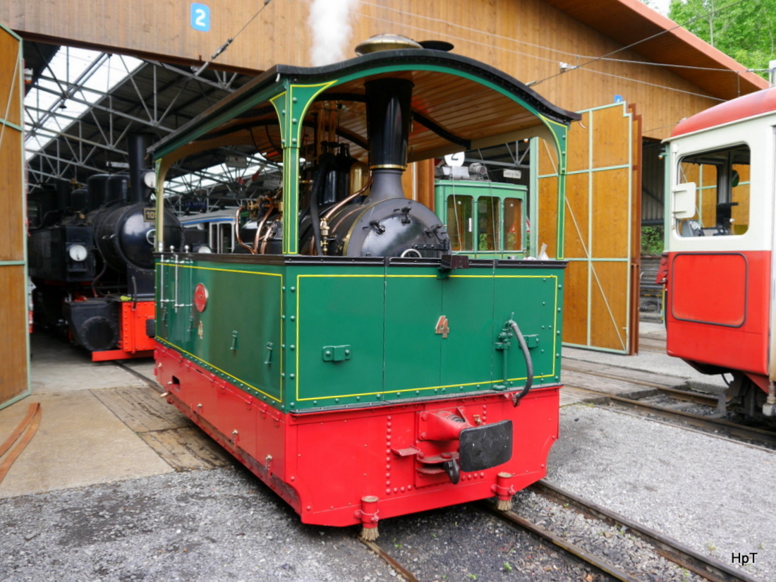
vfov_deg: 49.7
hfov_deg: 63.4
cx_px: 388
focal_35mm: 28
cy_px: 291
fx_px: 628
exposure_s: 1/160
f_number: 4.5
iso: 160
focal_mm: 14
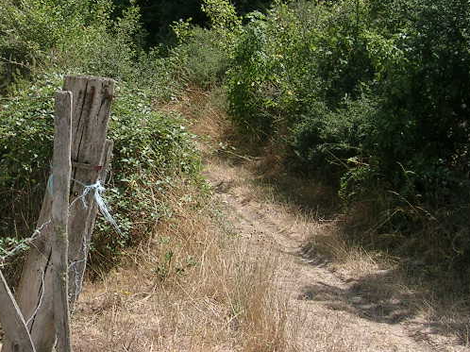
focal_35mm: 72
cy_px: 119
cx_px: 60
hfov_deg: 26.3
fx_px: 977
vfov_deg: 20.4
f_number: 4.8
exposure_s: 1/277
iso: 50
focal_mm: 5.4
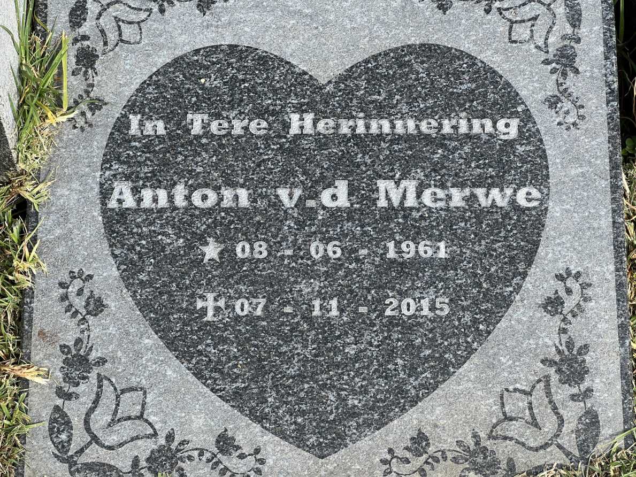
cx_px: 318
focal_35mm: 77
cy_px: 238
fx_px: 1415
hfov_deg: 25.3
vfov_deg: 19.1
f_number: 2.8
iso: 32
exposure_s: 1/380
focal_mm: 9
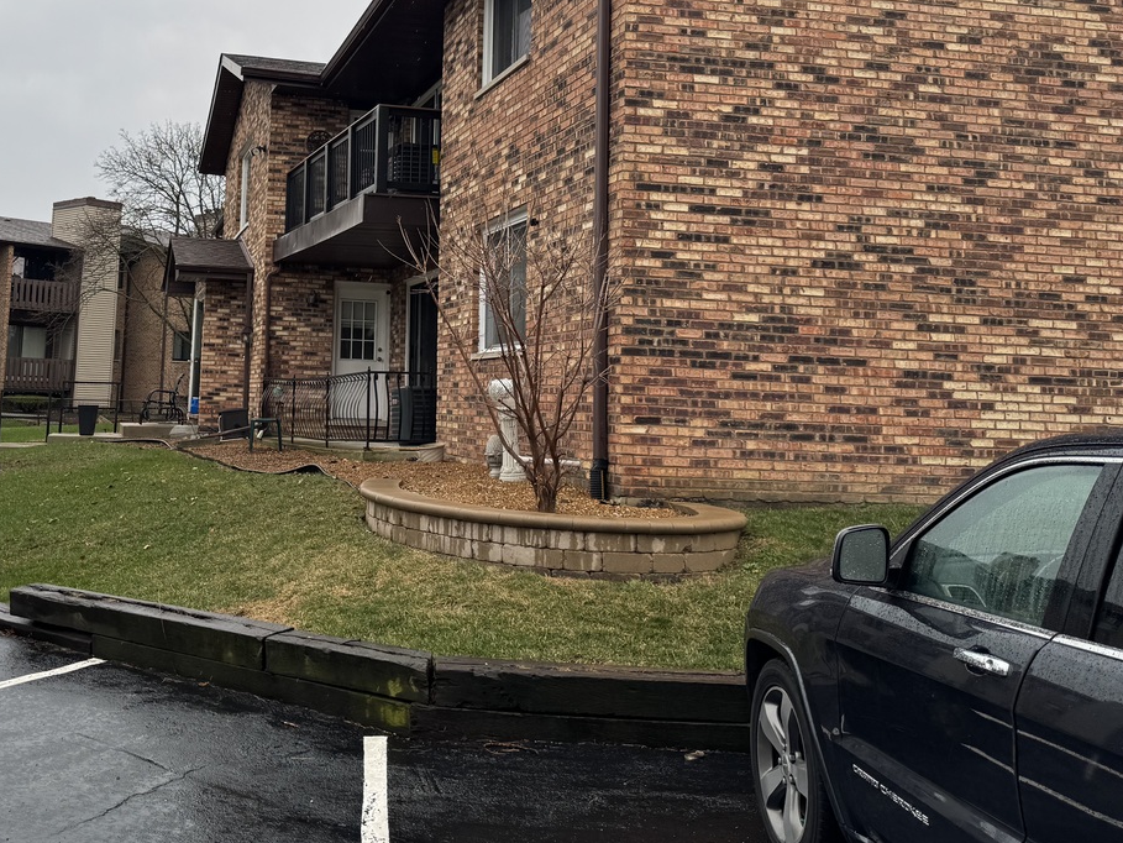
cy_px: 232
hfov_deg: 47.8
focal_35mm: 38
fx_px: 1233
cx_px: 332
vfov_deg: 37.0
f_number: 1.78
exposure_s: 1/739
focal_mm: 6.76
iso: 80
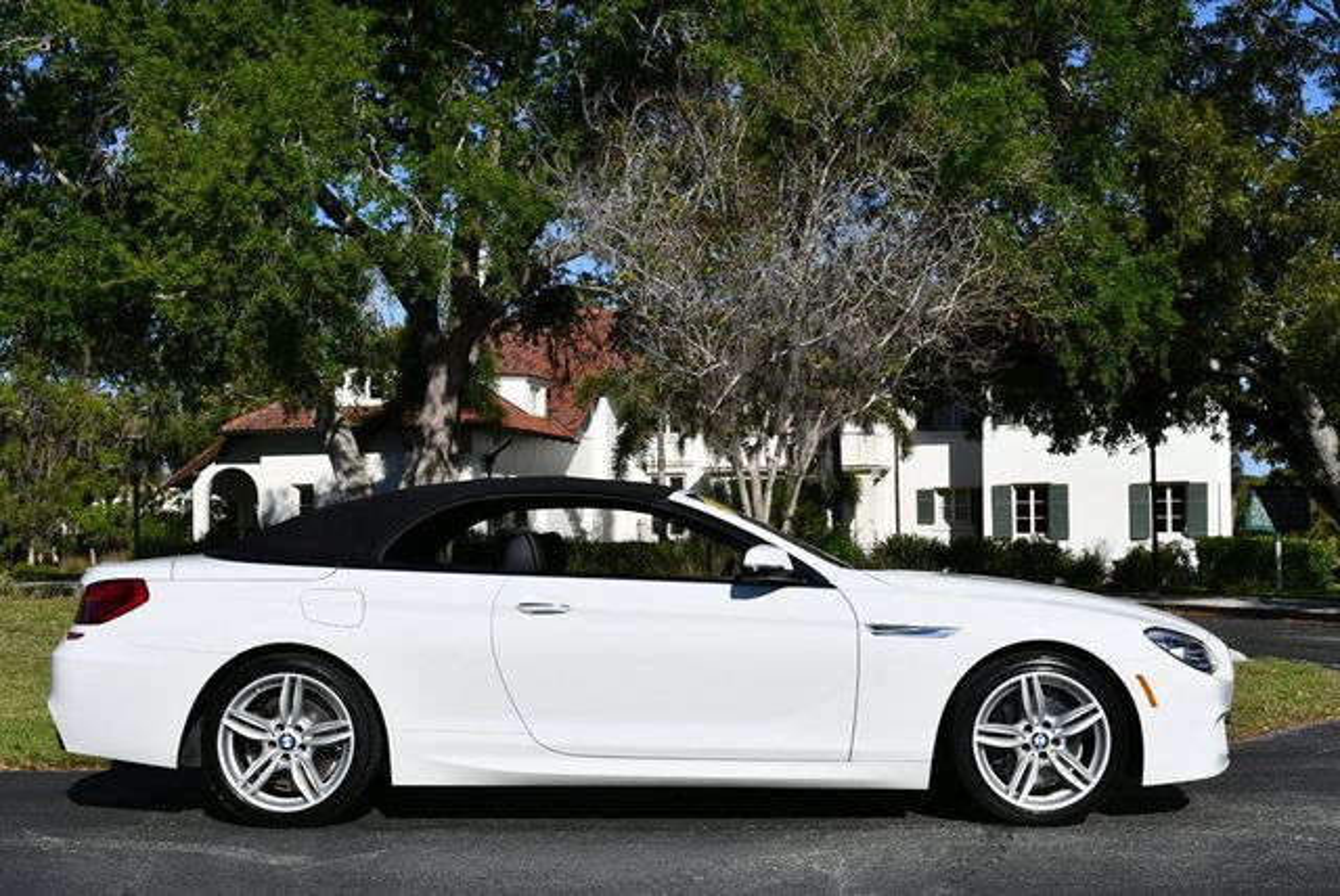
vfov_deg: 28.1
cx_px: 670
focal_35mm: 48
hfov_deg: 41.1
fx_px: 1788
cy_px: 448
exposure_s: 1/320
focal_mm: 24
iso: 100
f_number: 9
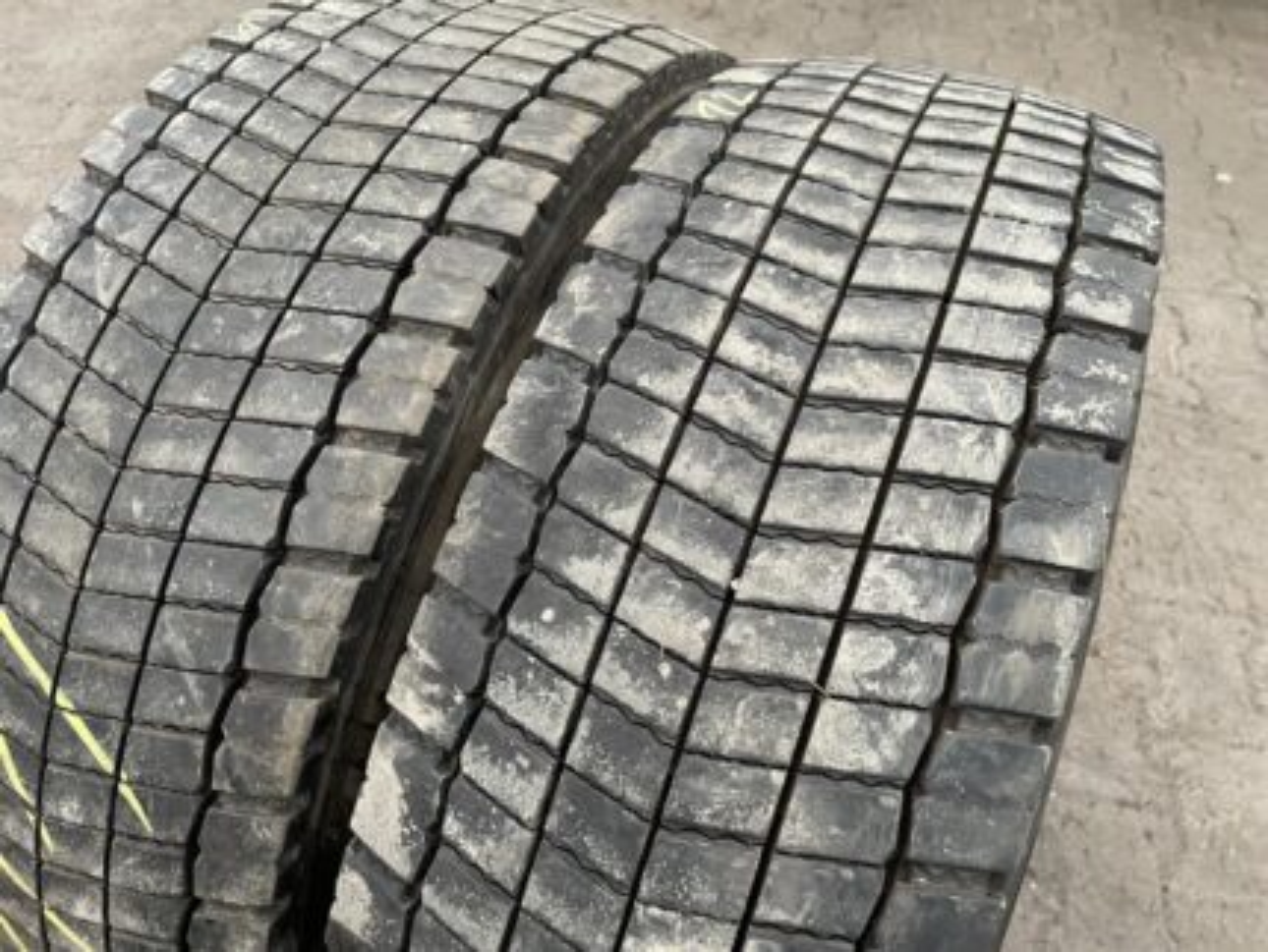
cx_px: 634
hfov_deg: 67.3
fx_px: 953
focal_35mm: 26
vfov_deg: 53.1
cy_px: 476
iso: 320
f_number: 1.6
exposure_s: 1/60
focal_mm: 4.2
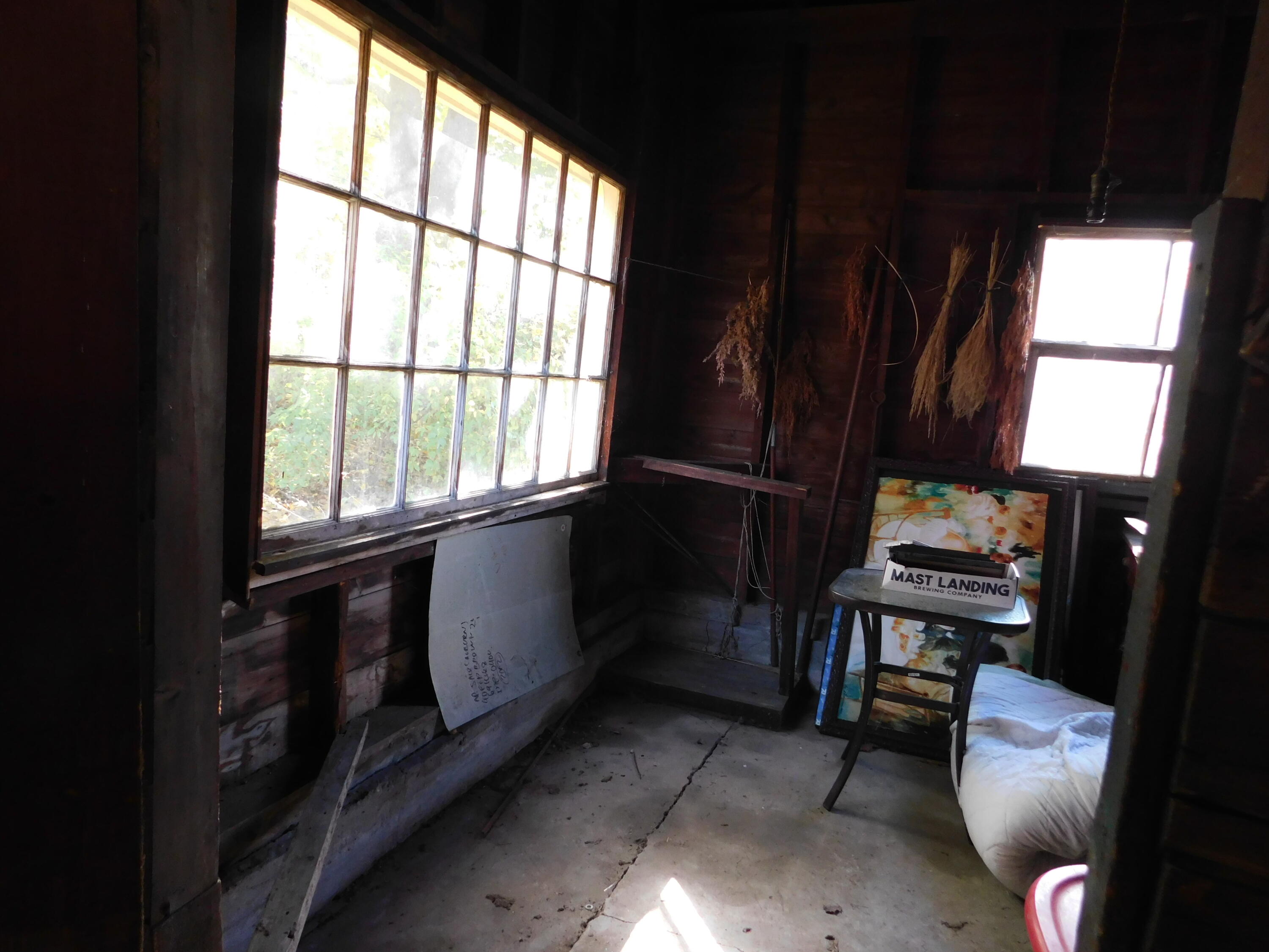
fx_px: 843
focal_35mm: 23
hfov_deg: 73.9
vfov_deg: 58.9
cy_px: 476
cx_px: 634
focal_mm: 4
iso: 250
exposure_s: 1/30
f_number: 3
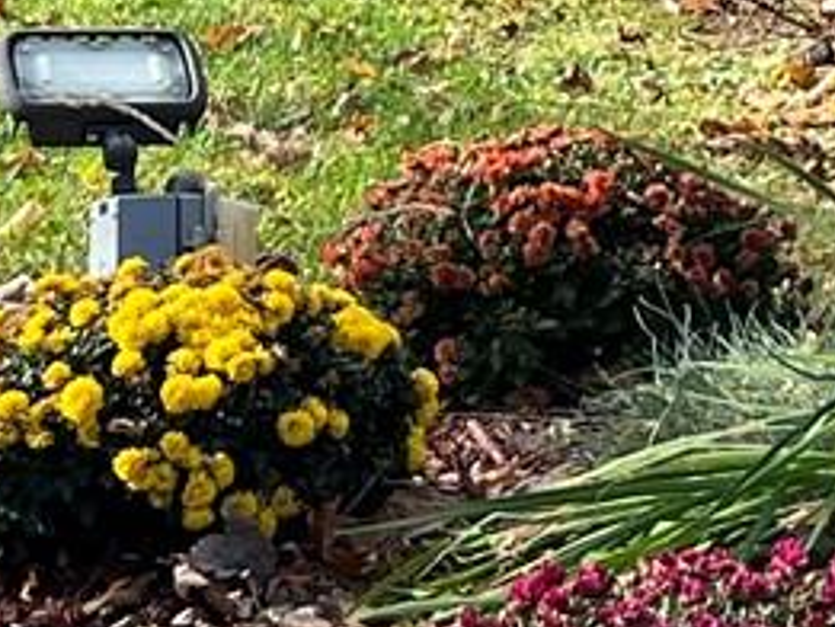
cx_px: 1232
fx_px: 4923
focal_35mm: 204
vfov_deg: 7.1
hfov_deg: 9.4
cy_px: -435
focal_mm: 5.7
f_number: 1.5
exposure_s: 1/1068
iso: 50
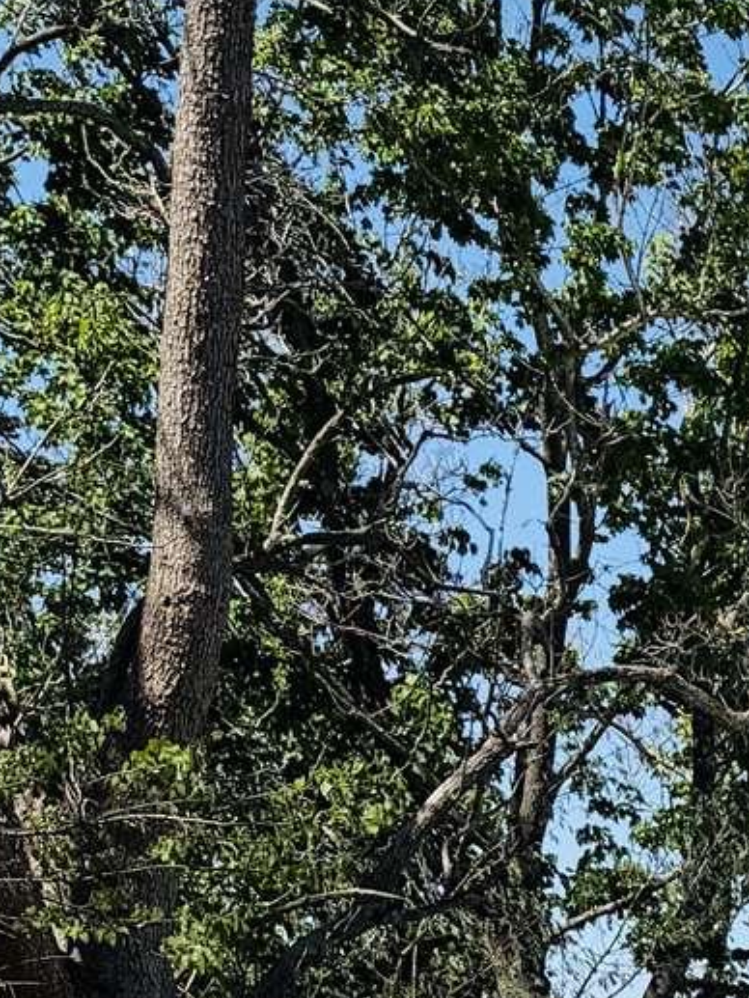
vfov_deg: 16.6
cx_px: 1643
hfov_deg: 11.9
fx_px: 3086
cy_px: 1523
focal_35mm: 107
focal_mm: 6.76
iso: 80
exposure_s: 1/3584
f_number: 1.78
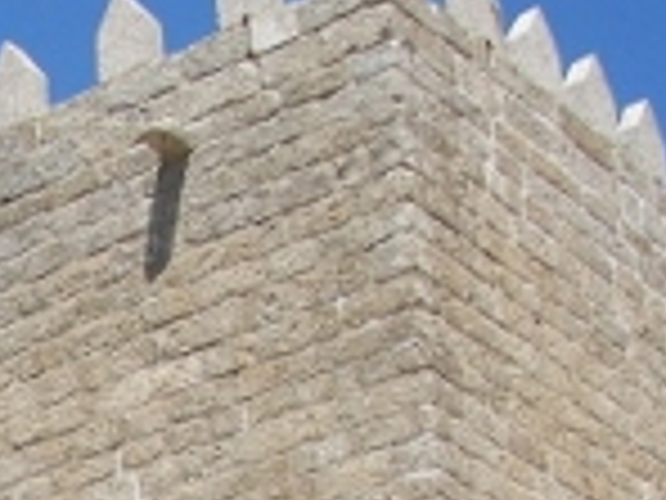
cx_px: -216
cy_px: 718
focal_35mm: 134
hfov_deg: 14.1
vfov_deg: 10.7
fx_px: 2578
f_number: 2.8
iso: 50
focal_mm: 6
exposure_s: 1/800
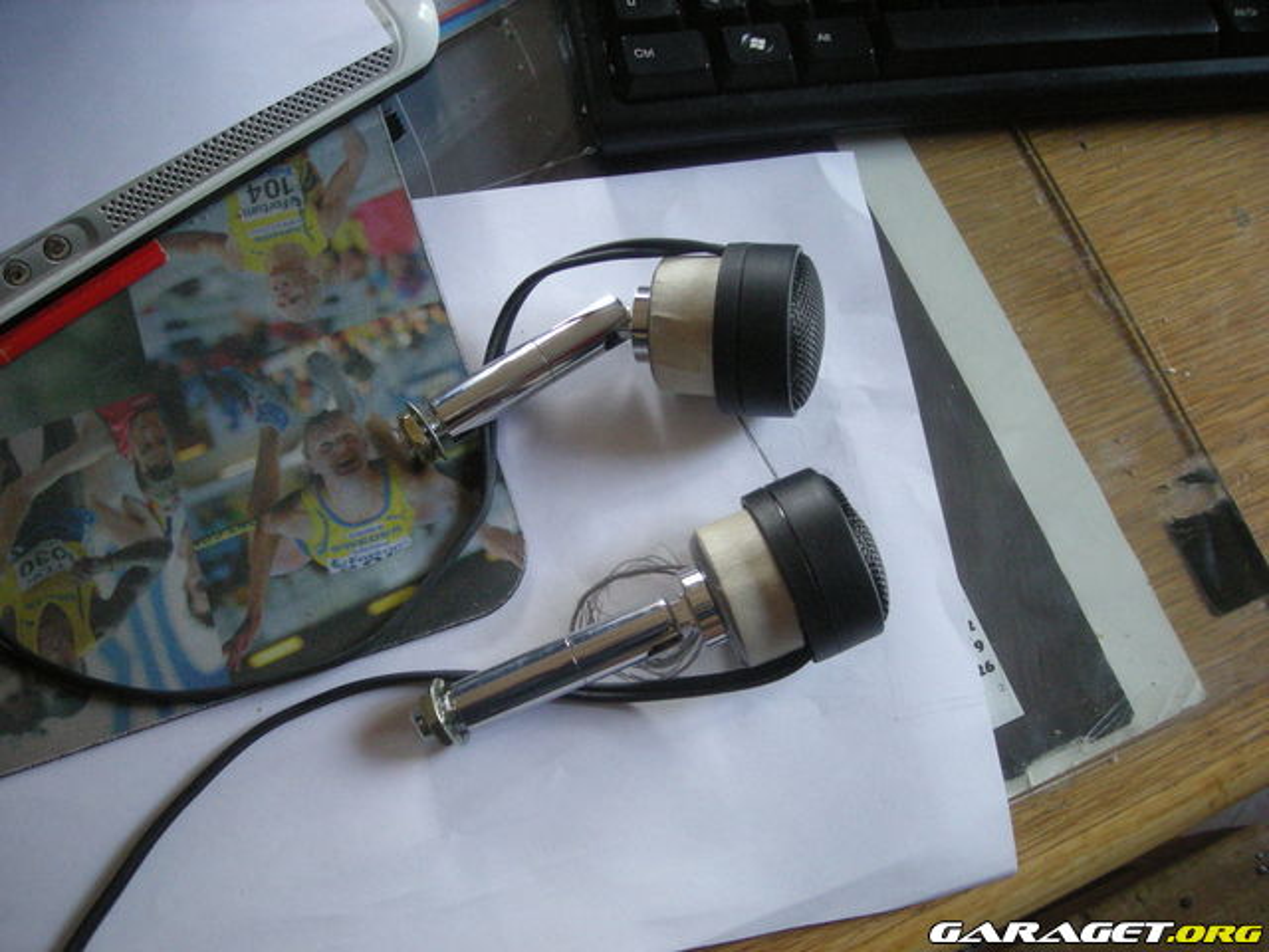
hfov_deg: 52.6
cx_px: 634
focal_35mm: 35
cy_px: 476
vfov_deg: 40.7
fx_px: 1283
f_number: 2.8
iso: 308
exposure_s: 1/60.3
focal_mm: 5.7
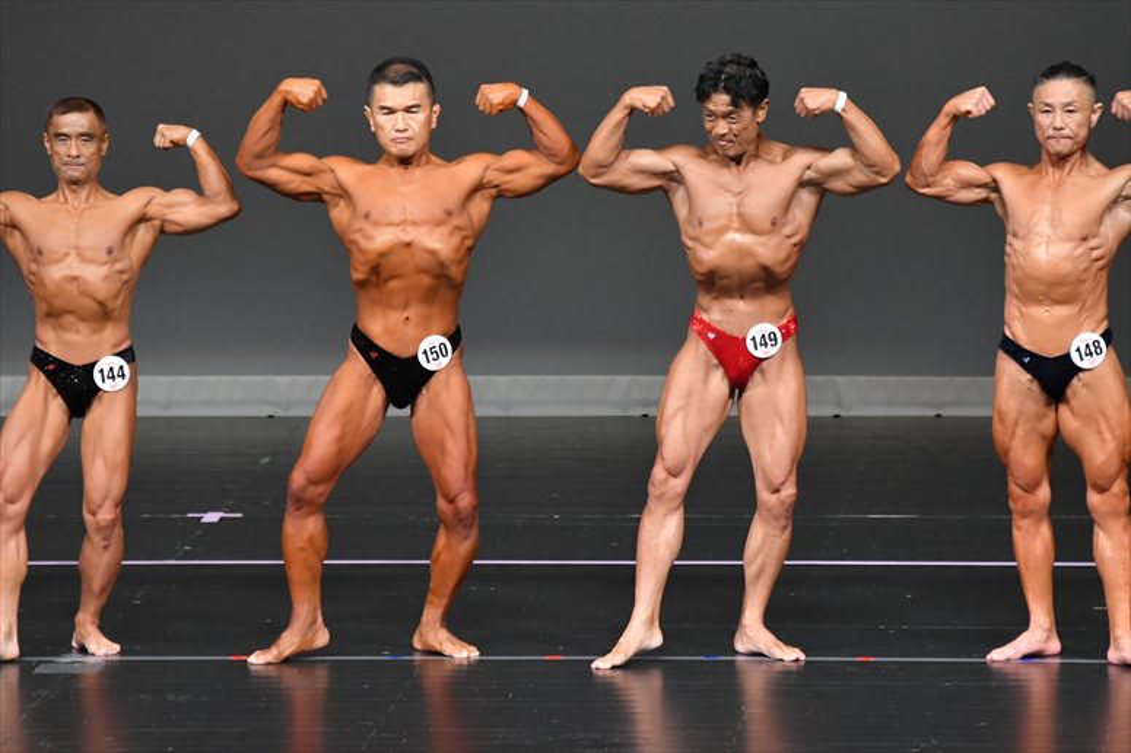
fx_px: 9892
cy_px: 376
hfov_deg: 6.5
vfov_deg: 4.4
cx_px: 566
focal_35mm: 315
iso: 4000
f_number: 5.6
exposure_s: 1/400
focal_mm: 210
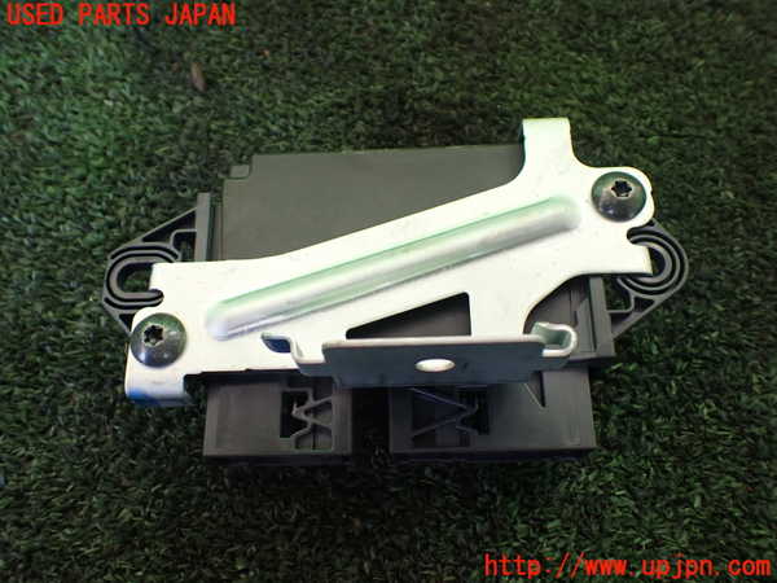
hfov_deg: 60.0
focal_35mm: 30
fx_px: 673
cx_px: 388
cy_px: 292
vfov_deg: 46.8
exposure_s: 1/125
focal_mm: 5.4
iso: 200
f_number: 2.3
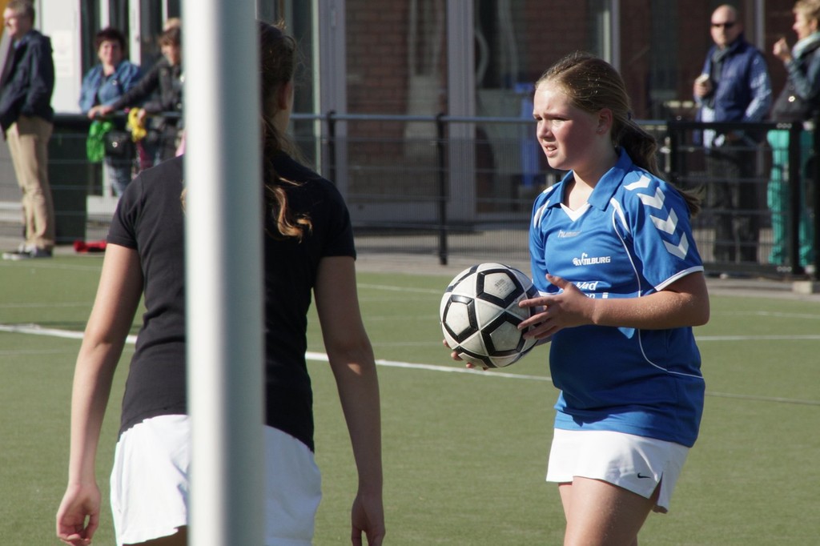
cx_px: 410
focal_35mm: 375
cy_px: 273
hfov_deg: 5.5
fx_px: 8538
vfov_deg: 3.7
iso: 250
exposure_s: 1/200
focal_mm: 250
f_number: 14
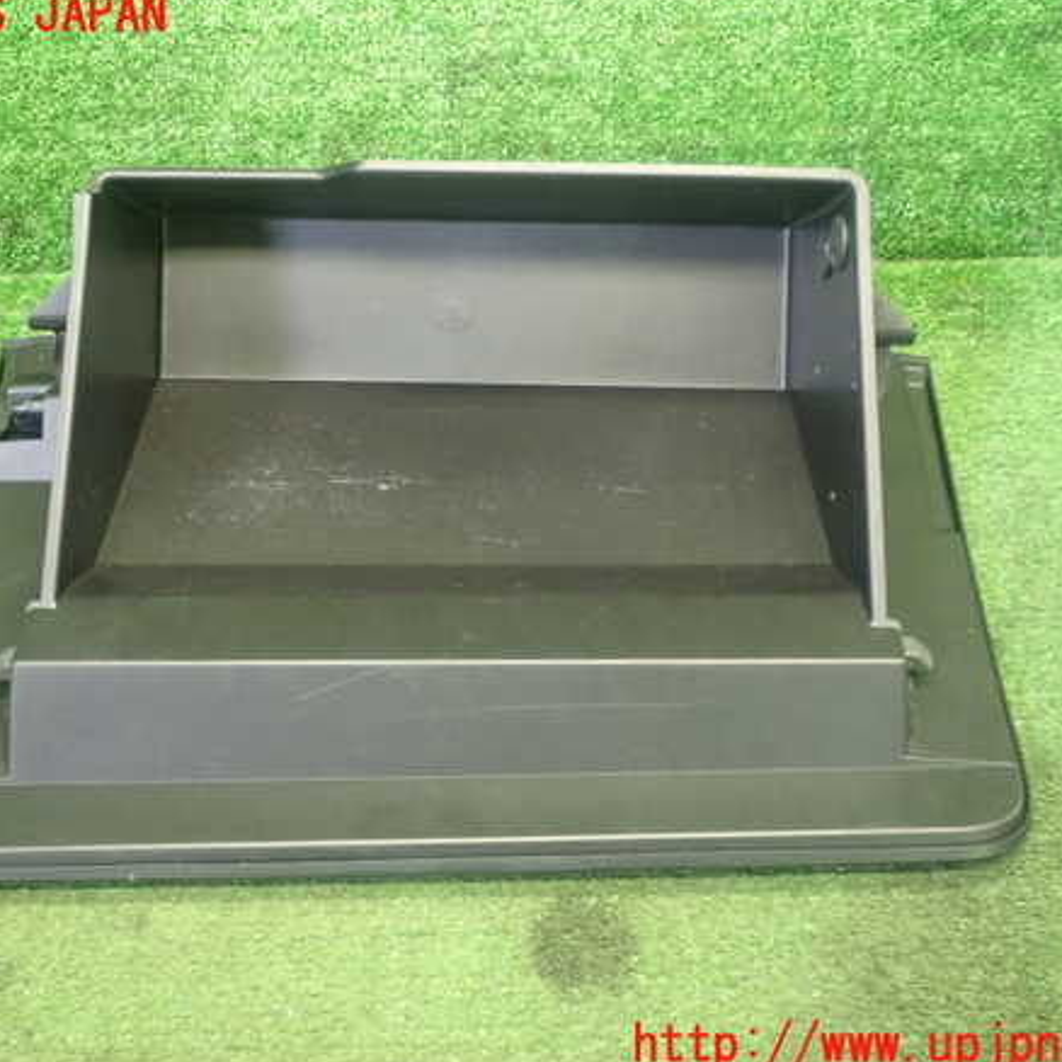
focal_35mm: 46
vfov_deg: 36.8
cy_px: 531
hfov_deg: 36.7
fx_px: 1597
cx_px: 453
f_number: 2.7
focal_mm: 6.83
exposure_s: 1/40
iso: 800
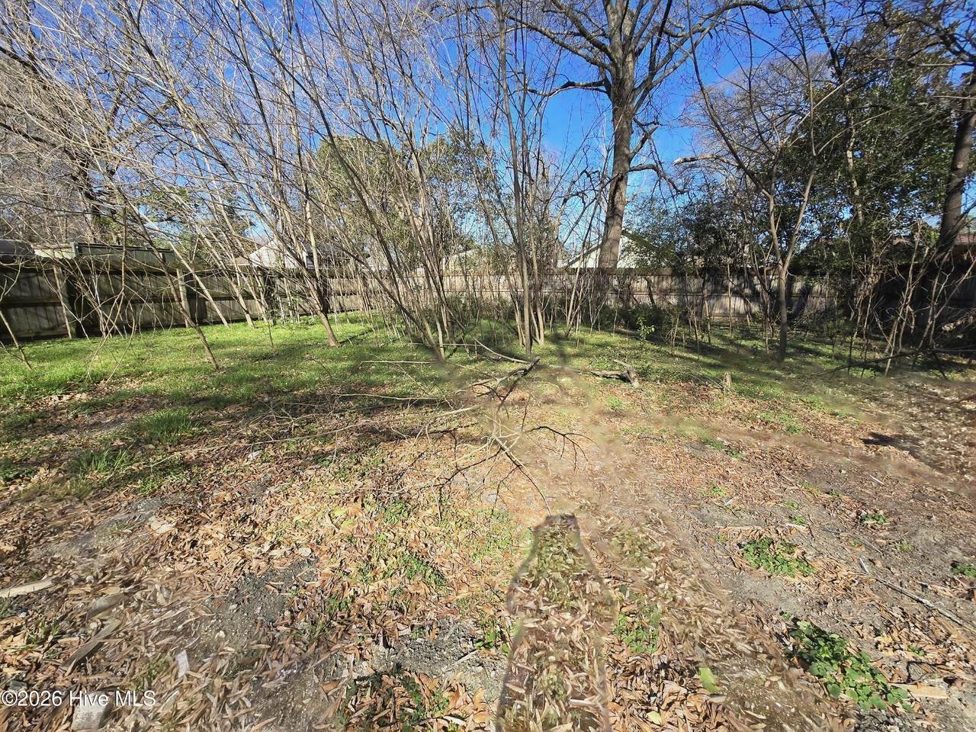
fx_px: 367
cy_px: 366
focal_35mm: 13
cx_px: 488
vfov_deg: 89.9
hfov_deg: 106.2
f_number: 2.2
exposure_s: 1/909
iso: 50
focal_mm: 2.2
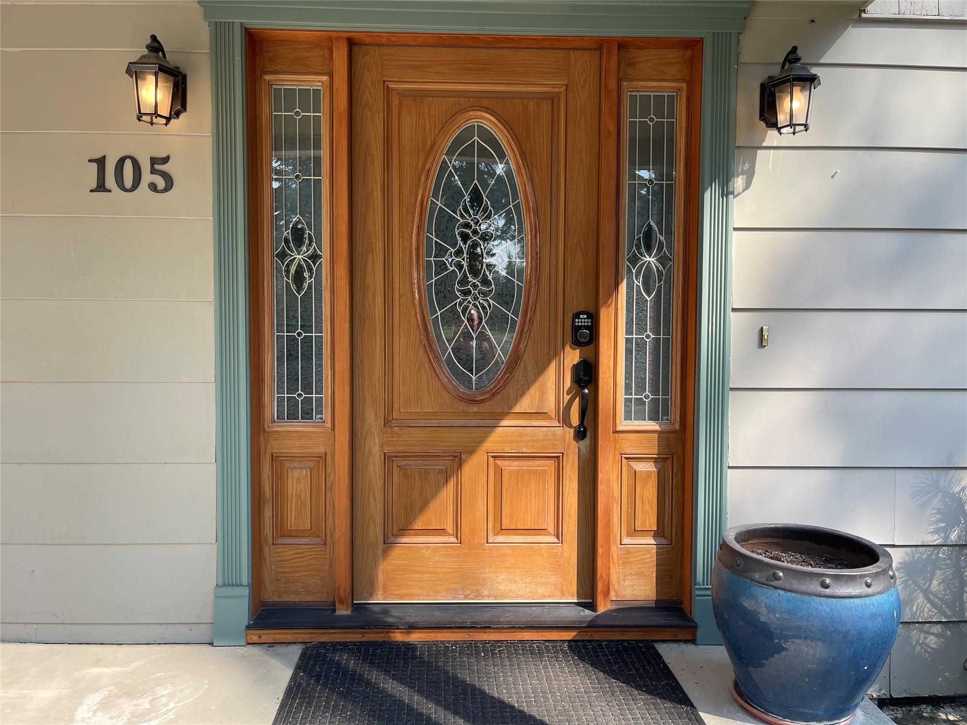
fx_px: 698
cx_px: 484
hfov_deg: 69.4
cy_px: 362
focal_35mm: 25
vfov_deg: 54.9
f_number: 1.6
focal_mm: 5.1
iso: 32
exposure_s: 1/881
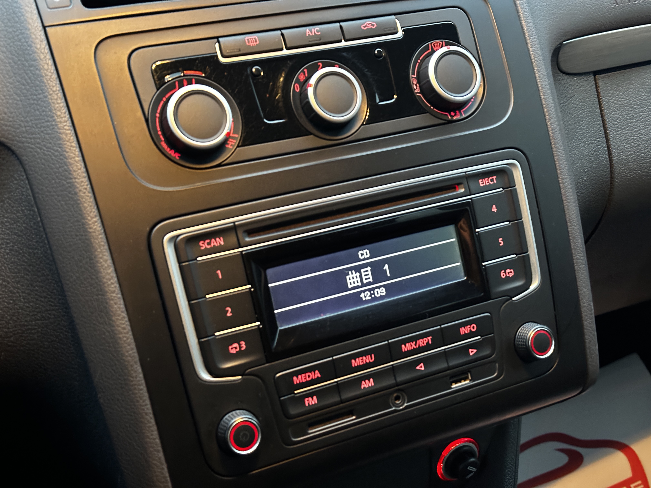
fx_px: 903
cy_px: 244
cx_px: 326
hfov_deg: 39.7
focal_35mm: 48
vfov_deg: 30.3
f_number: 1.78
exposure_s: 1/17
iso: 800
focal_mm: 6.86
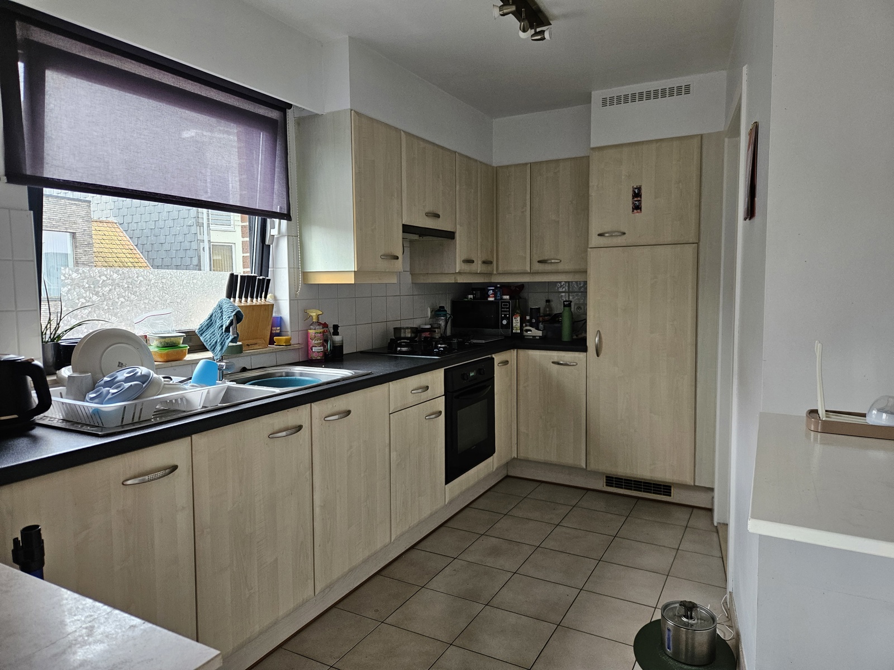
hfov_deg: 73.9
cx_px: 447
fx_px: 594
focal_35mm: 23
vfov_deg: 58.9
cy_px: 335
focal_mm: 5.4
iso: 250
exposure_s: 1/142
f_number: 1.8
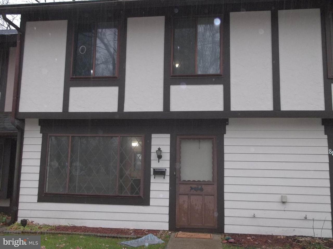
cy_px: 124
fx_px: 317
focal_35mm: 33
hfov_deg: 55.4
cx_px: 166
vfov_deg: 42.9
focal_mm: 5.9
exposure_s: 1/50
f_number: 3.3
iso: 160
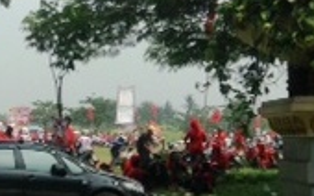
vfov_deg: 15.5
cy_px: 14
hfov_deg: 23.8
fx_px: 710
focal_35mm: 83
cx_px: -6
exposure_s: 1/491
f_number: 2.4
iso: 32
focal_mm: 3.3
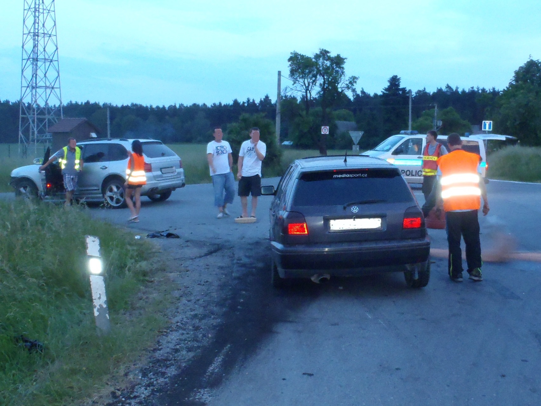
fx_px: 438
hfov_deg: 63.4
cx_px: 270
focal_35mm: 28
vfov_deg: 49.7
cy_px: 203
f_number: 3.9
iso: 500
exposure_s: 1/30
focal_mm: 5
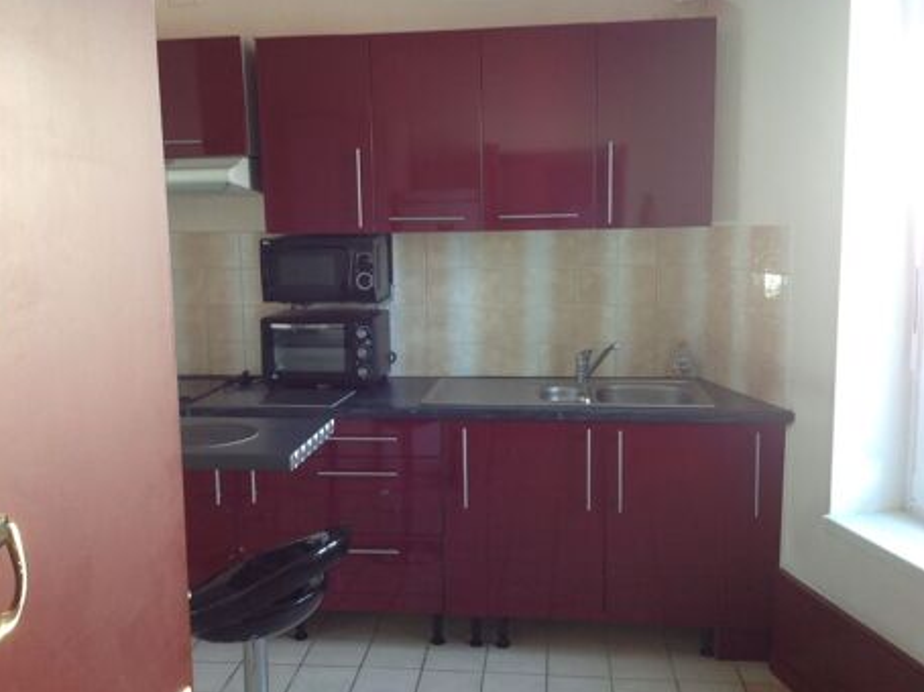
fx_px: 987
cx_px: 438
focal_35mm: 37
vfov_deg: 38.6
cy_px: 341
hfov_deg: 50.1
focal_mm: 4.28
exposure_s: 1/15
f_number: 2.4
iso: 80
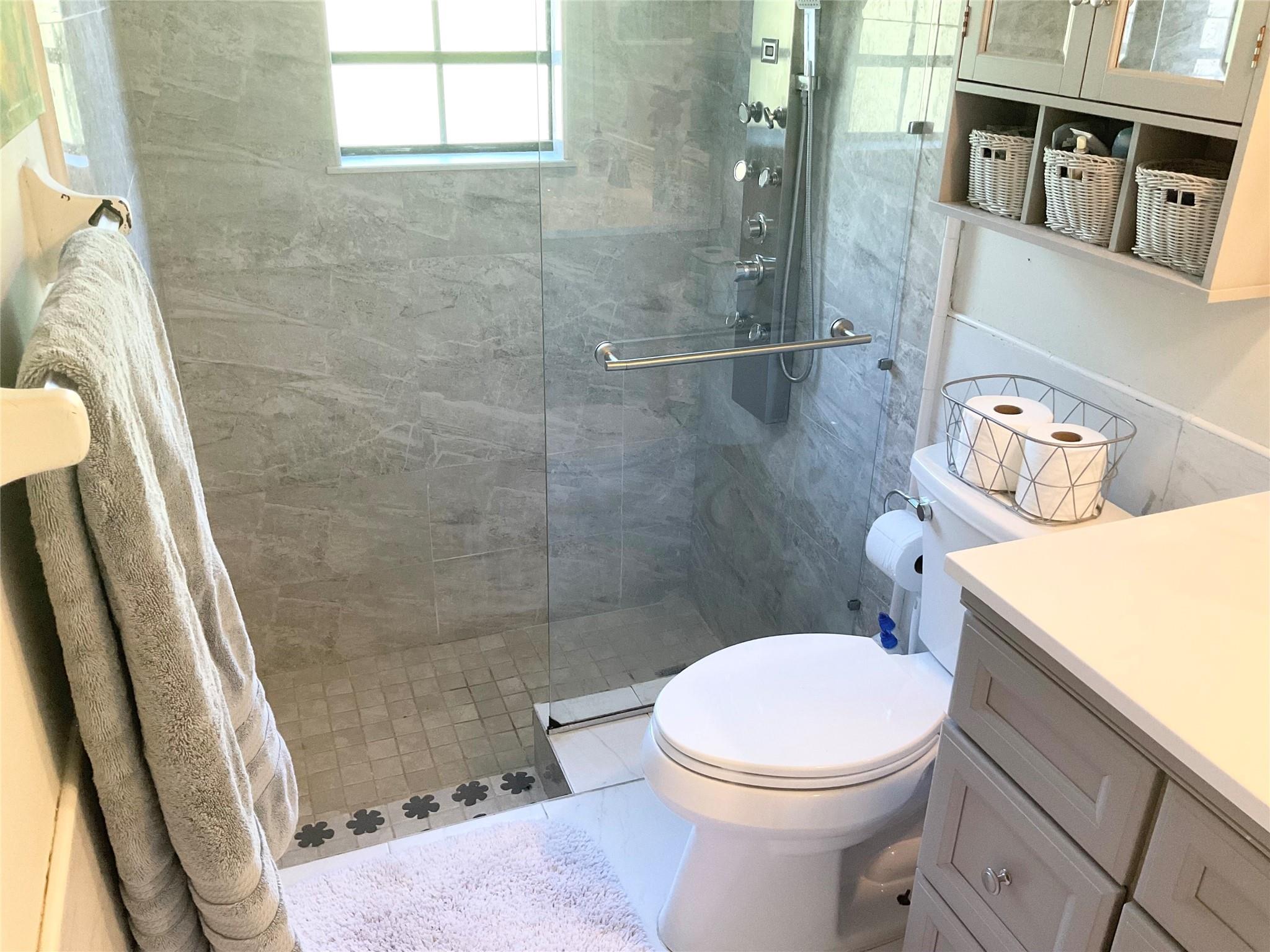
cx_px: 635
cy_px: 476
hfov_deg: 61.7
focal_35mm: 29
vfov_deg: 48.2
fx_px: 1064
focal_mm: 3
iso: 160
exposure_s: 1/60
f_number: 1.8
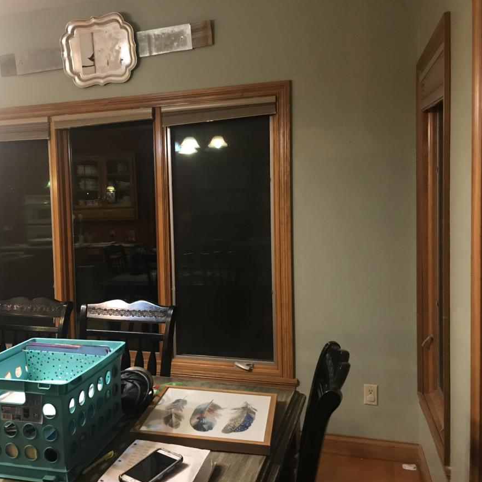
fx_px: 536
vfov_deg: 48.4
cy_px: 238
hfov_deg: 47.7
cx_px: 161
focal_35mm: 34
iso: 100
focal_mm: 3.99
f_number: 1.8
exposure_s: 1/15
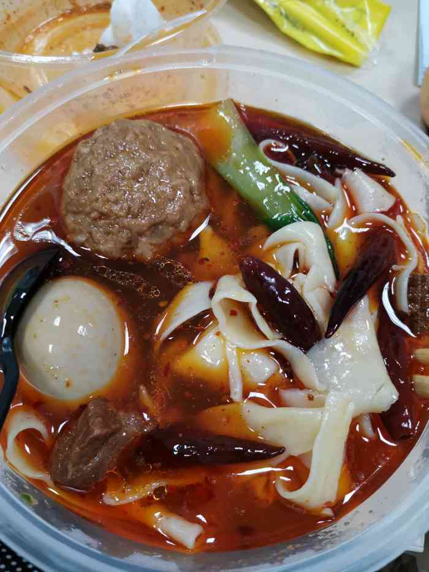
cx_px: 214
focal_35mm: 26
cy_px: 286
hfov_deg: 53.1
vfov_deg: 67.3
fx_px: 430
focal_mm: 4.75
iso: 400
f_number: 1.8
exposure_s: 1/50
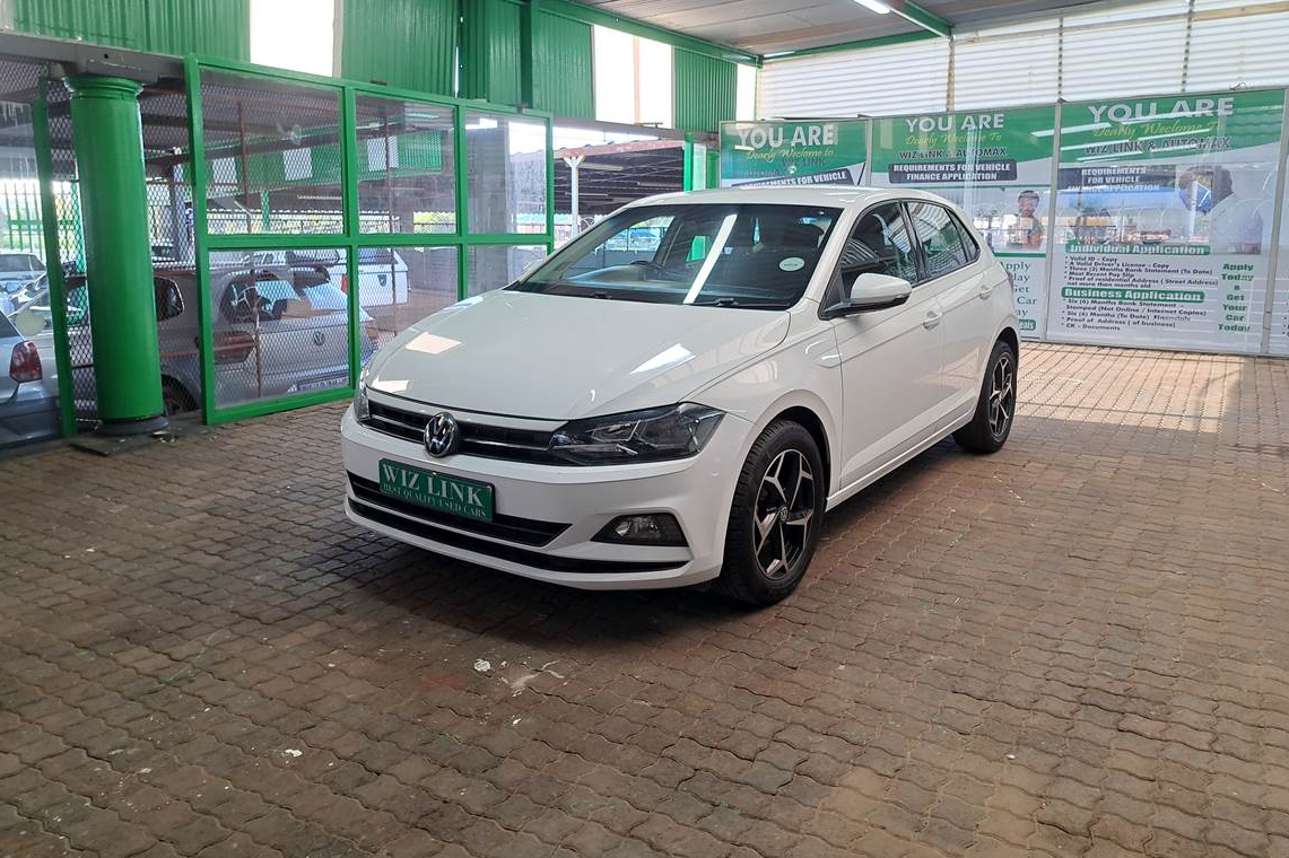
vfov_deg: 49.4
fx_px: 931
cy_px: 377
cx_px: 633
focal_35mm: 26
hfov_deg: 69.4
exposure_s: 1/50
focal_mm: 5.23
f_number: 1.8
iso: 64
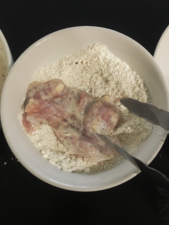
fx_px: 202
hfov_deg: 45.4
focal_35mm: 31
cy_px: 117
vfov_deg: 58.3
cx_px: 86
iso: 250
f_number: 2.2
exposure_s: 1/15
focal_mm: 4.15
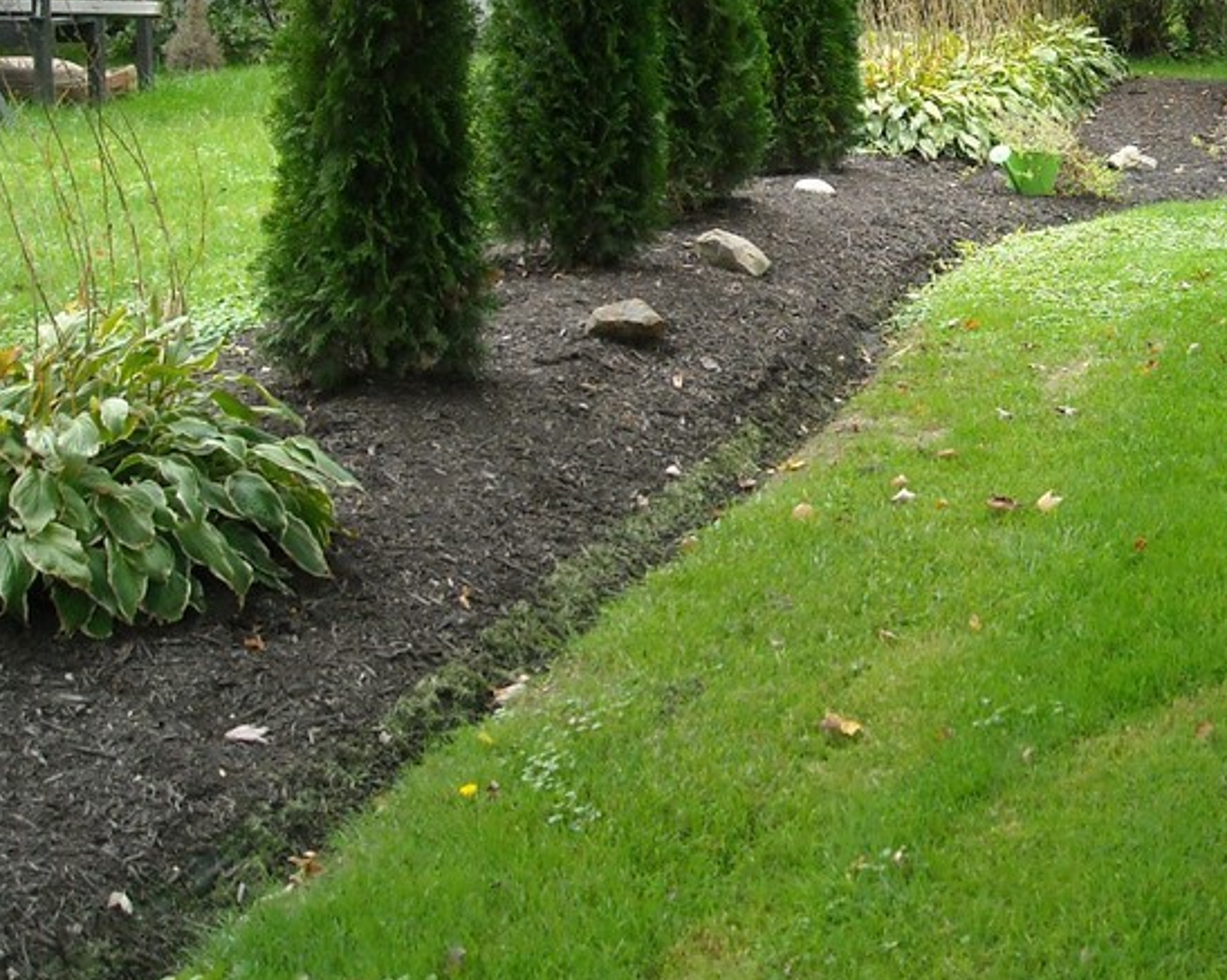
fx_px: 2323
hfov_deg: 28.8
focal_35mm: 64
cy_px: 235
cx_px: 1007
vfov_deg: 23.6
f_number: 2.8
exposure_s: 1/148
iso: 259
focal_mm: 5.7
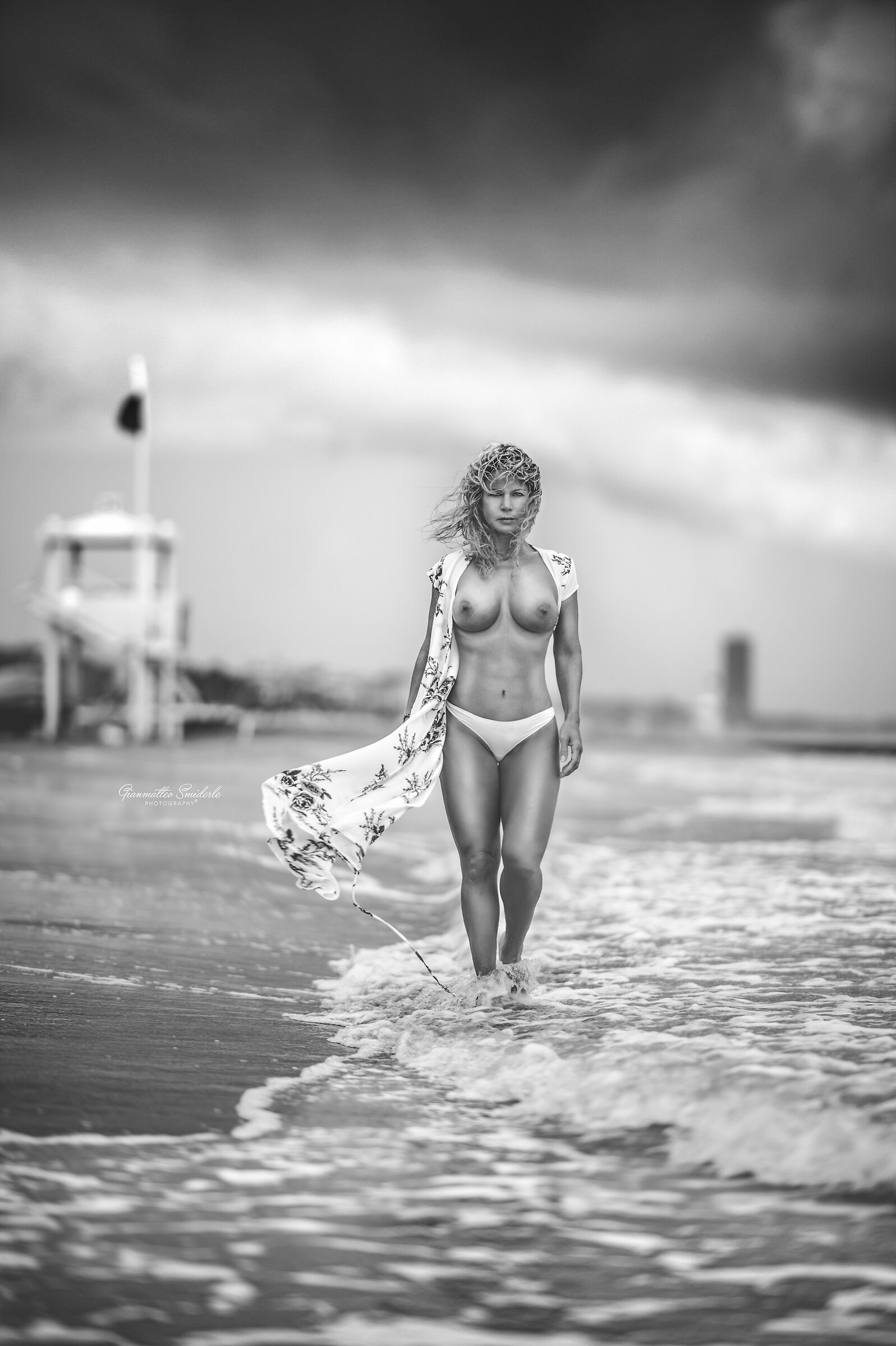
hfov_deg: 13.0
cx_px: 448
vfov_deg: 19.5
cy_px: 673
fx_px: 3925
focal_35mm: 105
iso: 100
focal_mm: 105
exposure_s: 1/640
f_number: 1.4
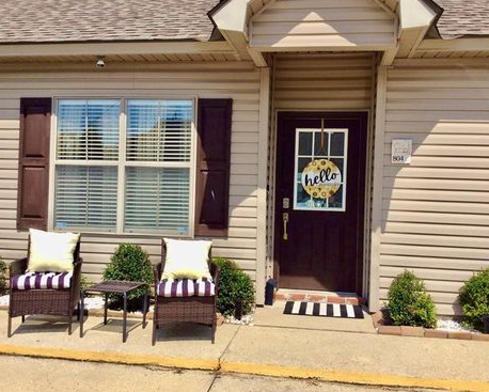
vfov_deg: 43.4
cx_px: 256
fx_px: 492
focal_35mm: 34
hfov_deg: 52.8
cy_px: 196
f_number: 2.4
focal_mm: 3.3
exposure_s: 1/1684
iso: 32
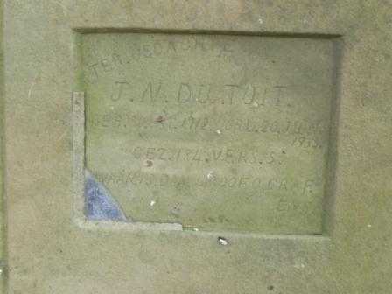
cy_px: 147
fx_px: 770
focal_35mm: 68
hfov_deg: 28.6
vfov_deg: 21.6
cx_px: 196
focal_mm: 12.2
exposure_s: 1/80
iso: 80
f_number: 4
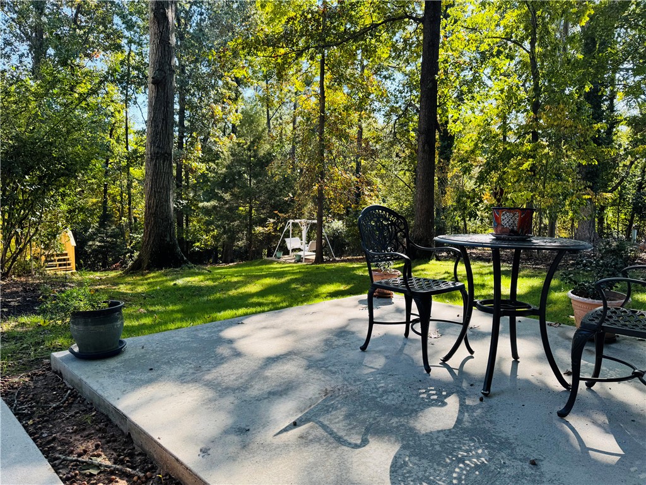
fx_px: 448
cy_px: 242
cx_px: 323
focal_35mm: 24
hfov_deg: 71.6
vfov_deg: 56.8
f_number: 1.78
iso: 80
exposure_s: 1/407
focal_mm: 6.76
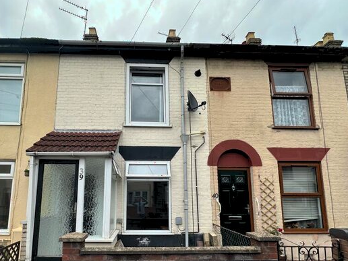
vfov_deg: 66.8
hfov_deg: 83.9
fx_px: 191
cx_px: 144
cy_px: 174
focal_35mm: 19
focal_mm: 2.22
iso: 40
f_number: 2.2
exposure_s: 1/643
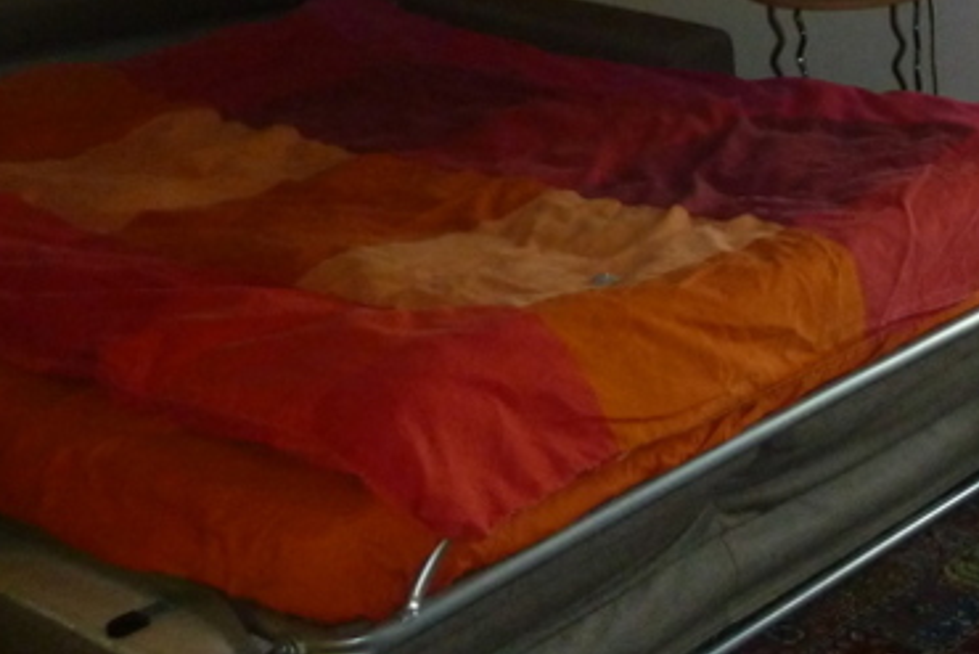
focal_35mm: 72
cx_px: 1172
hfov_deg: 25.3
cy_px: -172
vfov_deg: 17.8
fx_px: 1959
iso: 320
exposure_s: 1/30
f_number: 3.3
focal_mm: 4.1
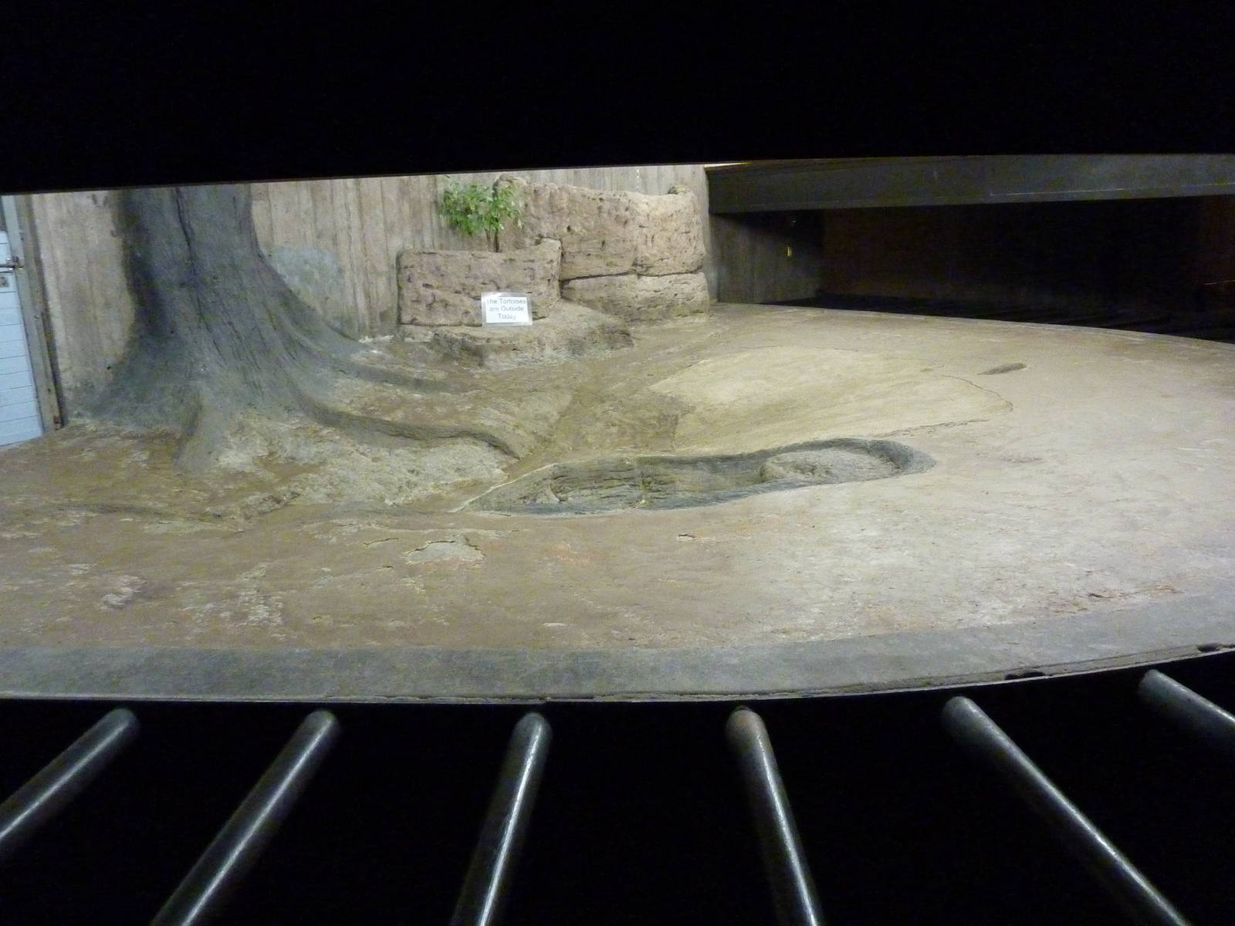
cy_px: 463
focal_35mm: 25
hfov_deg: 69.4
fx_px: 892
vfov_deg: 54.9
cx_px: 618
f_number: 3.3
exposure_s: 1/25
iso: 800
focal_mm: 4.1
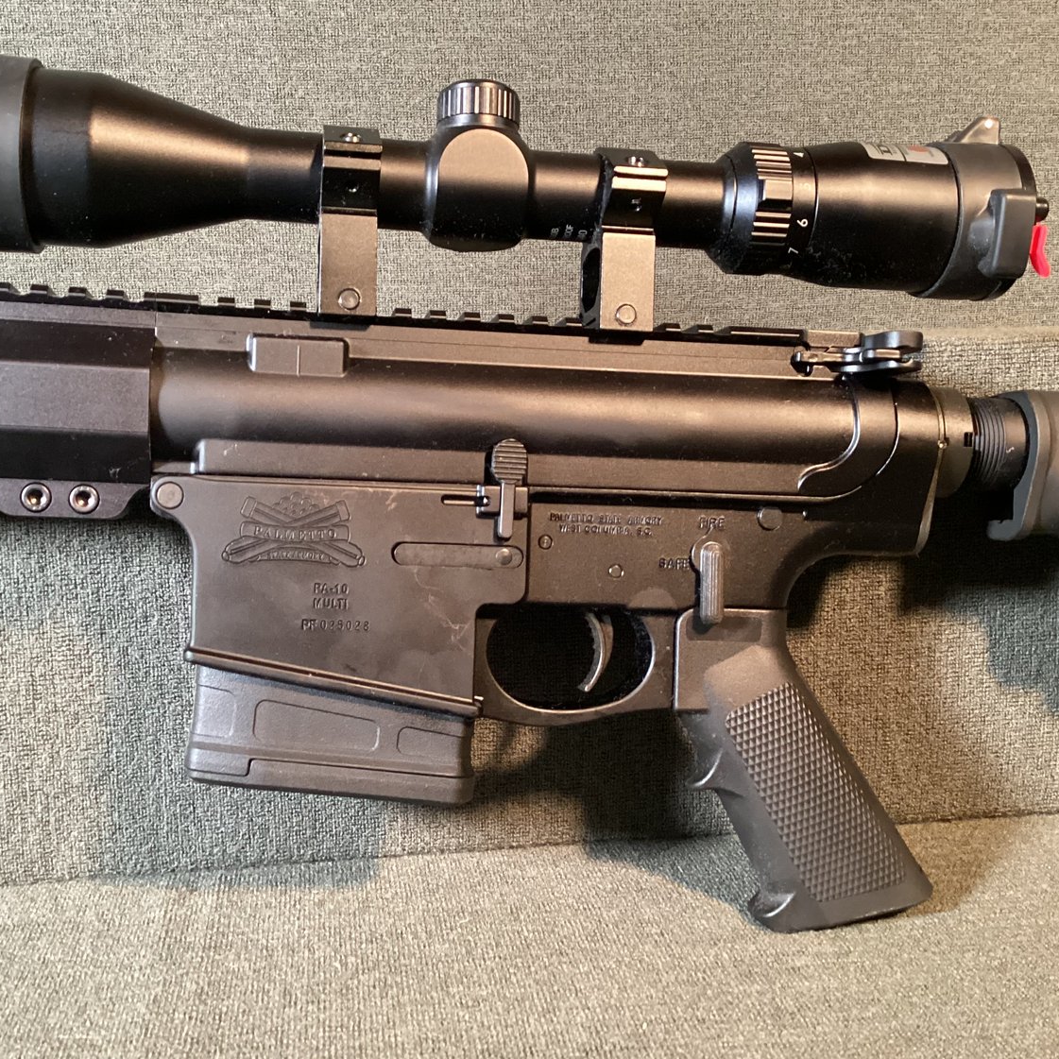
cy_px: 530
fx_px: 1281
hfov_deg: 44.8
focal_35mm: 37
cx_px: 465
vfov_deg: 44.9
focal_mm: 3.3
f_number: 2.4
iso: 400
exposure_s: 1/25
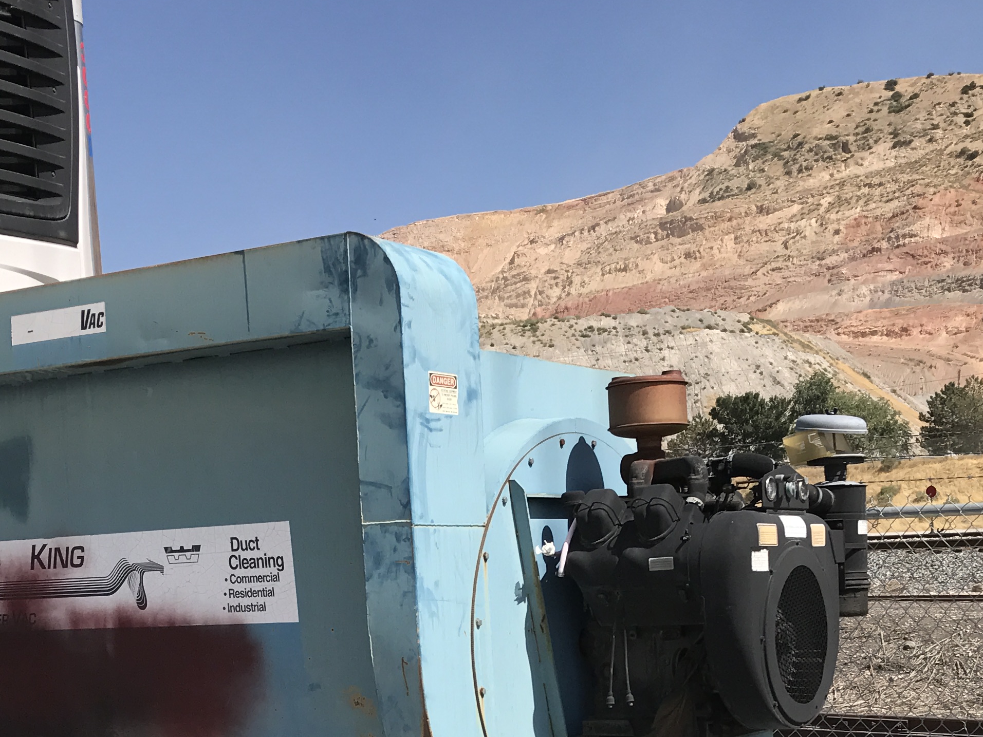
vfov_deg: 23.7
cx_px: 493
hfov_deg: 32.7
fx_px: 1676
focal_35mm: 59
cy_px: 745
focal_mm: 3.99
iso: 20
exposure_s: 1/2740
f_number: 1.8
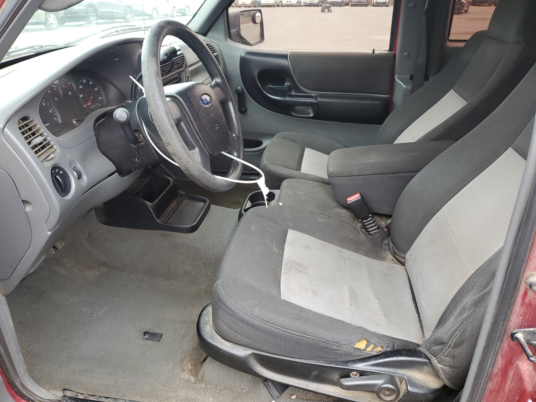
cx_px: 268
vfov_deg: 53.1
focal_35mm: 26
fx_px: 403
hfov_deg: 67.3
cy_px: 201
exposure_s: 1/120
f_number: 1.5
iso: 53
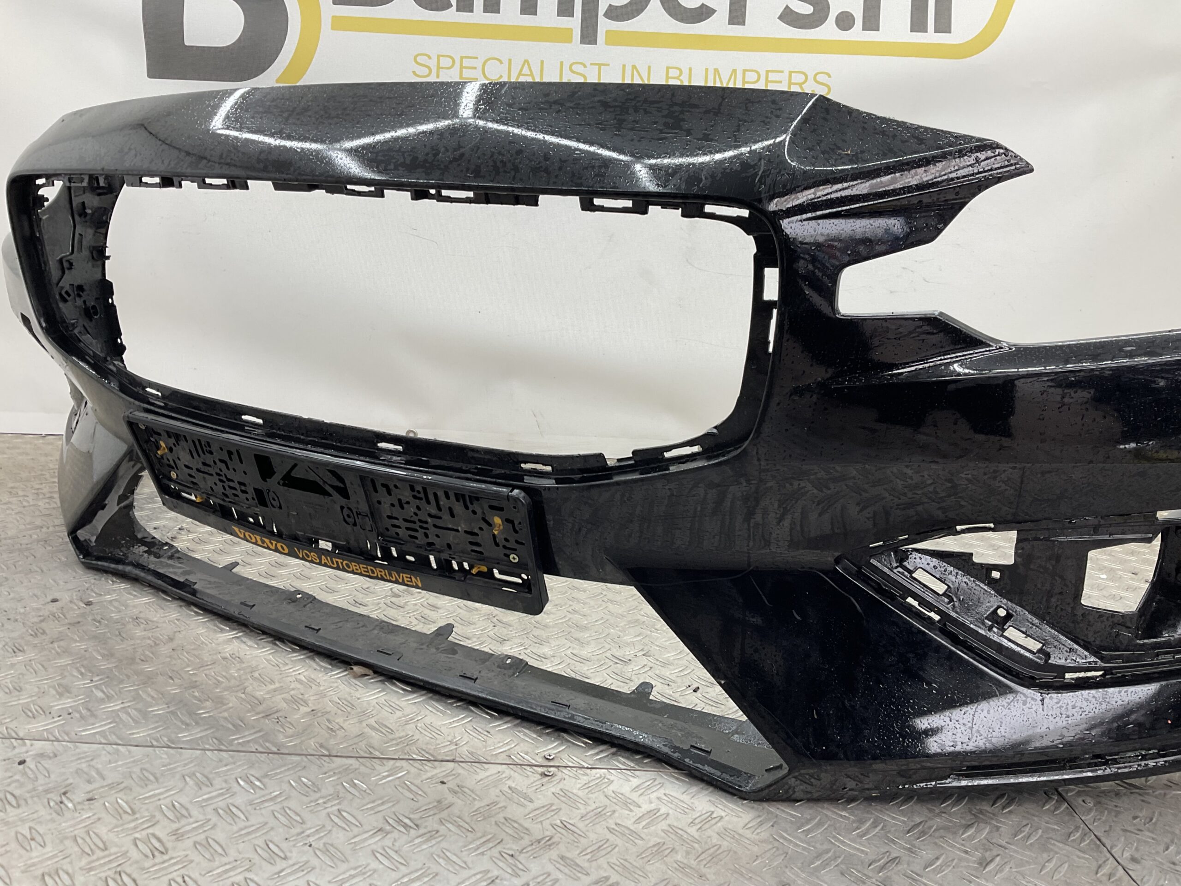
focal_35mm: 29
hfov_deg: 61.7
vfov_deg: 48.2
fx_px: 989
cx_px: 590
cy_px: 443
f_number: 1.8
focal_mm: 3
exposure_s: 1/100
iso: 32
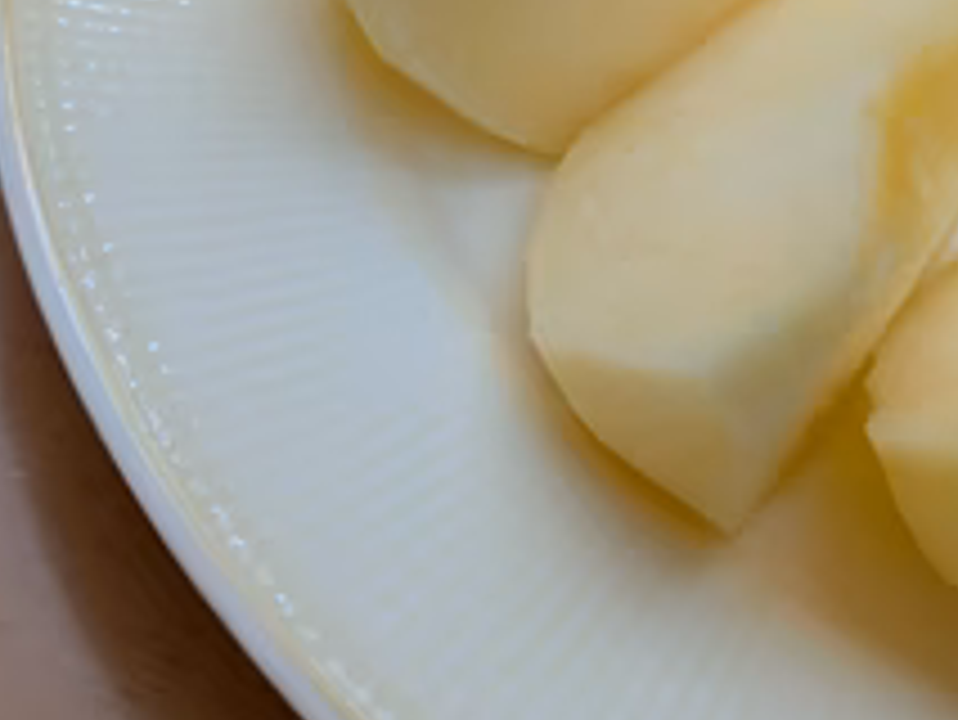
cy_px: 216
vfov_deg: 30.6
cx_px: 526
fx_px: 1301
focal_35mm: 47
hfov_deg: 40.4
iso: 261
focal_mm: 5.43
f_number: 1.89
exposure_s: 1/40
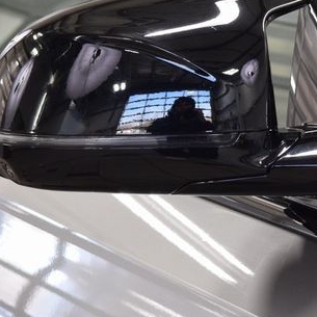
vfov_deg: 10.5
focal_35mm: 166
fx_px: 1720
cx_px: 222
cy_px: 135
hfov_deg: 10.5
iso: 1250
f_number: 7.1
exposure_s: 1/30
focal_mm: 62
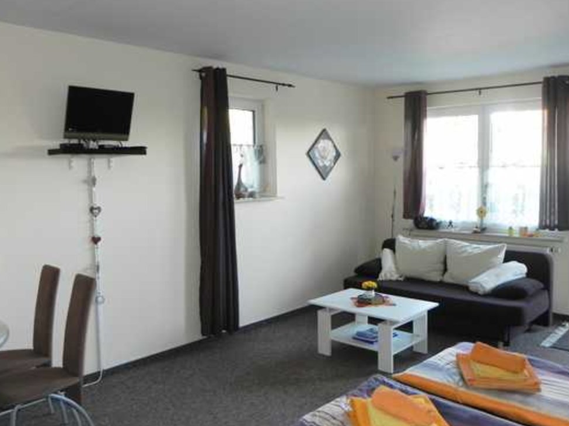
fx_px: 526
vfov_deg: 44.1
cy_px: 202
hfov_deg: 56.6
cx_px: 323
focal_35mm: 32
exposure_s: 1/34.4
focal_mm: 4.6
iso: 160
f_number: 2.8
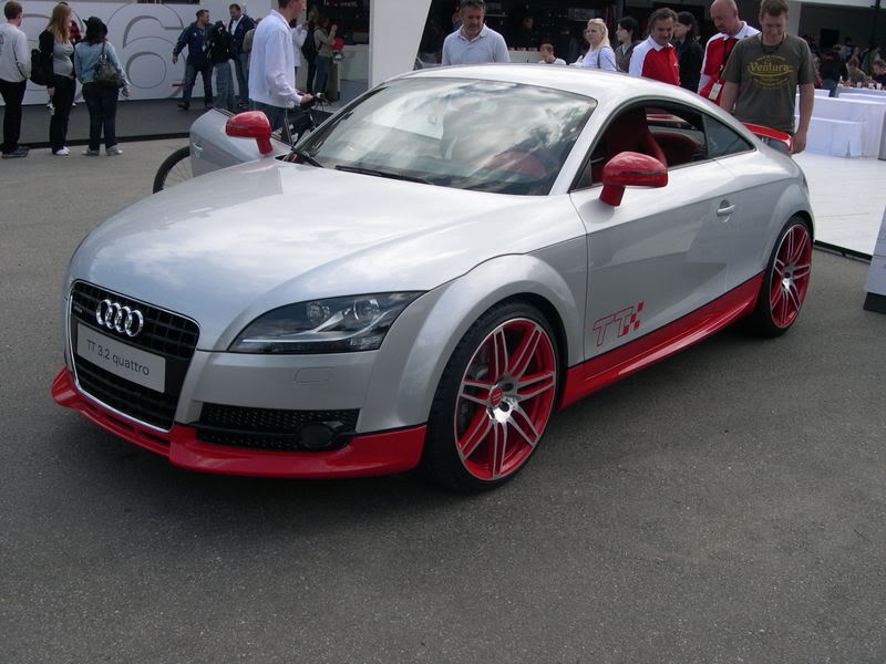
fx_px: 973
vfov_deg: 37.7
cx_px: 443
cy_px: 332
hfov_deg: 49.0
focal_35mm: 38
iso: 100
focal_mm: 8
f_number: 7.6
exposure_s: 1/154
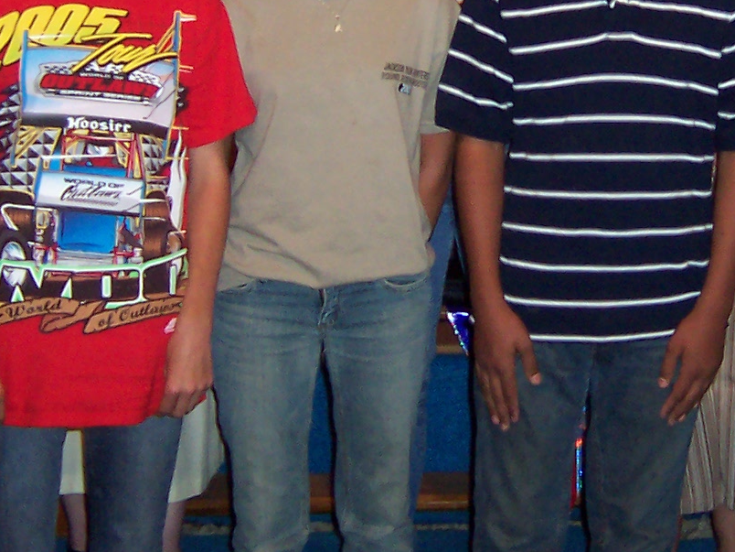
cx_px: 612
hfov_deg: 21.2
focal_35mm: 91
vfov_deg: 16.0
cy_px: 14
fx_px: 1932
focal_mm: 5.6
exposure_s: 1/60
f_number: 2.4
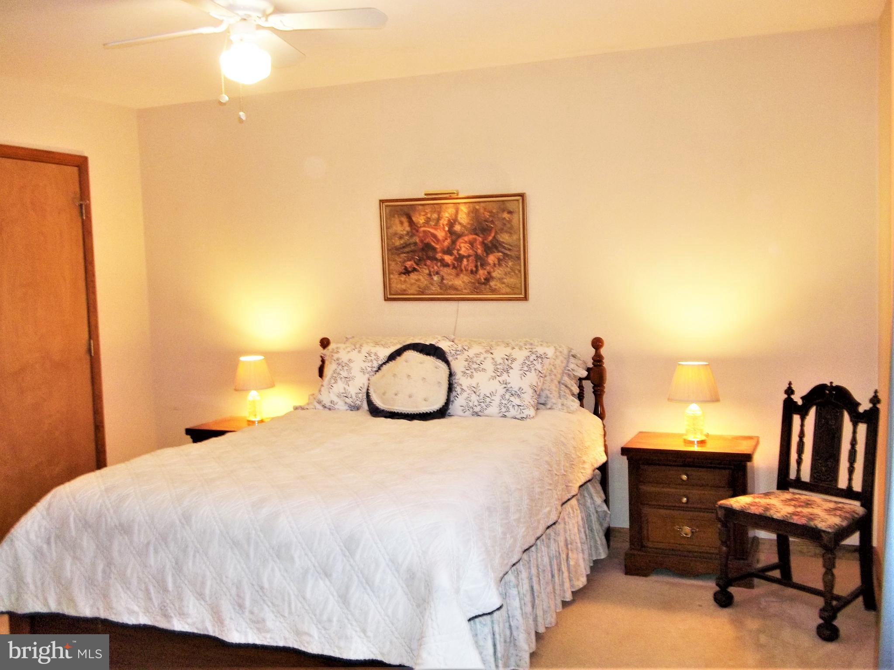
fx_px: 827
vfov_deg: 44.2
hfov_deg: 56.8
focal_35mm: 32
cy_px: 335
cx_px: 447
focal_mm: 5.7
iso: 160
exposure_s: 1/30
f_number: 2.9
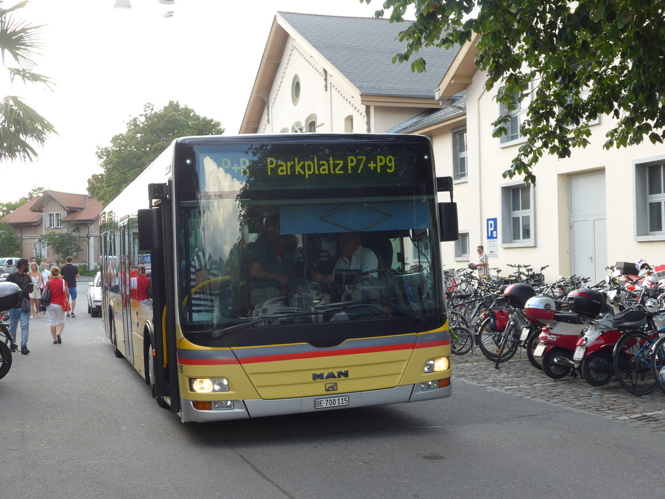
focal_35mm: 49
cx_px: 332
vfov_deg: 29.7
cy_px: 250
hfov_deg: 38.9
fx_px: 941
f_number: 3.2
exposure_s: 1/160
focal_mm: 10.1
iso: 80
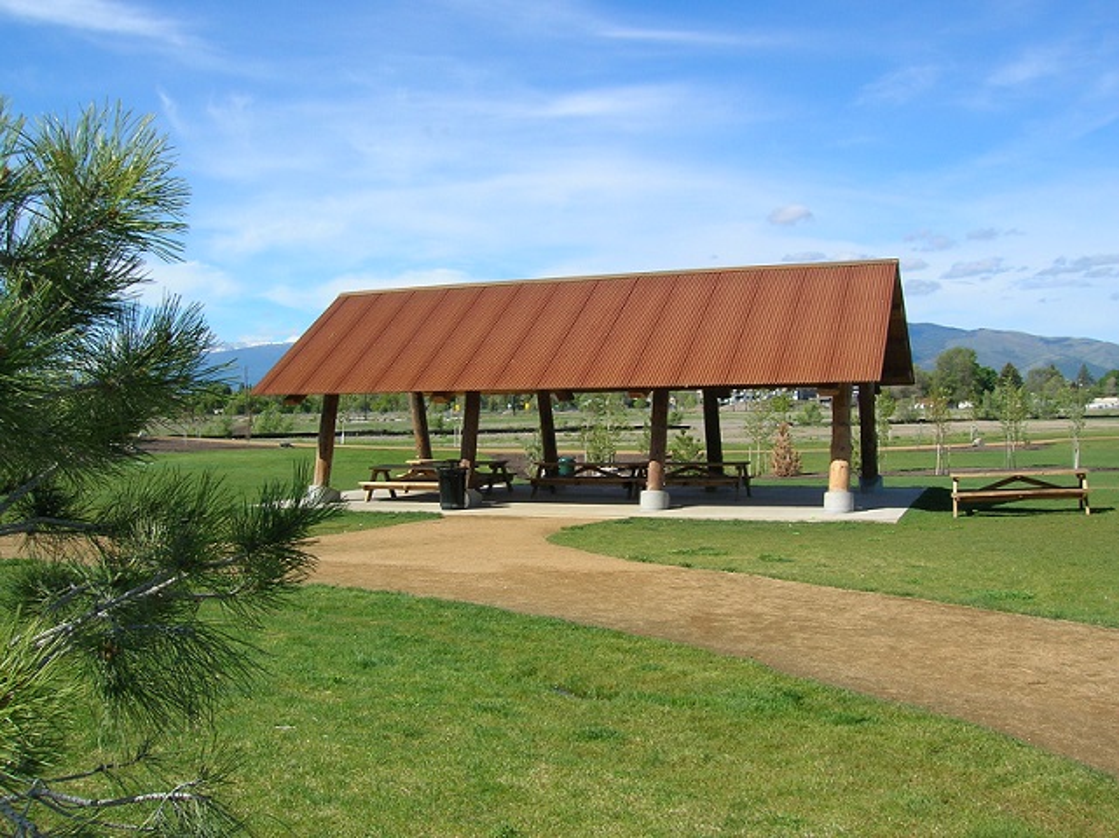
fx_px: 1098
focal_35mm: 34
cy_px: 419
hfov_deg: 54.0
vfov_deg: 41.8
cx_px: 560
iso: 50
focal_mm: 5.7
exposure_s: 1/356
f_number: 4.9
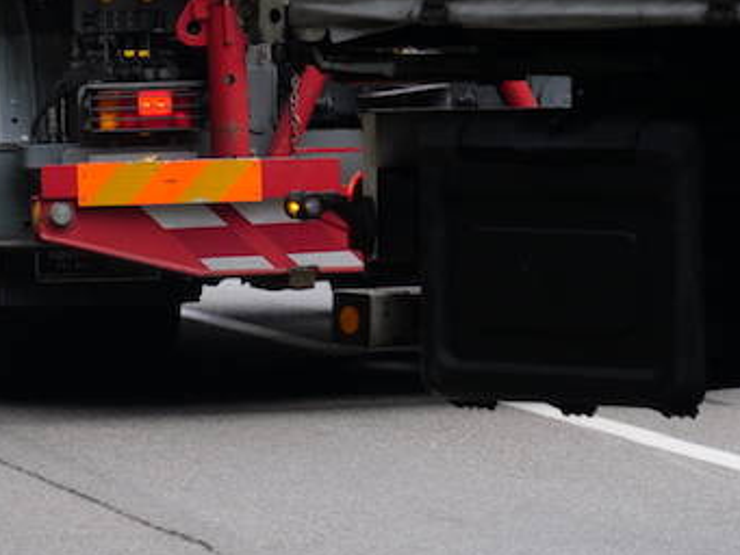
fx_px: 7527
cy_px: 95
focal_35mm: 352
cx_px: -15
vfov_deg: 4.2
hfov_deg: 5.6
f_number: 4.5
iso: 200
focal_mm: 60
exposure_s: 1/160
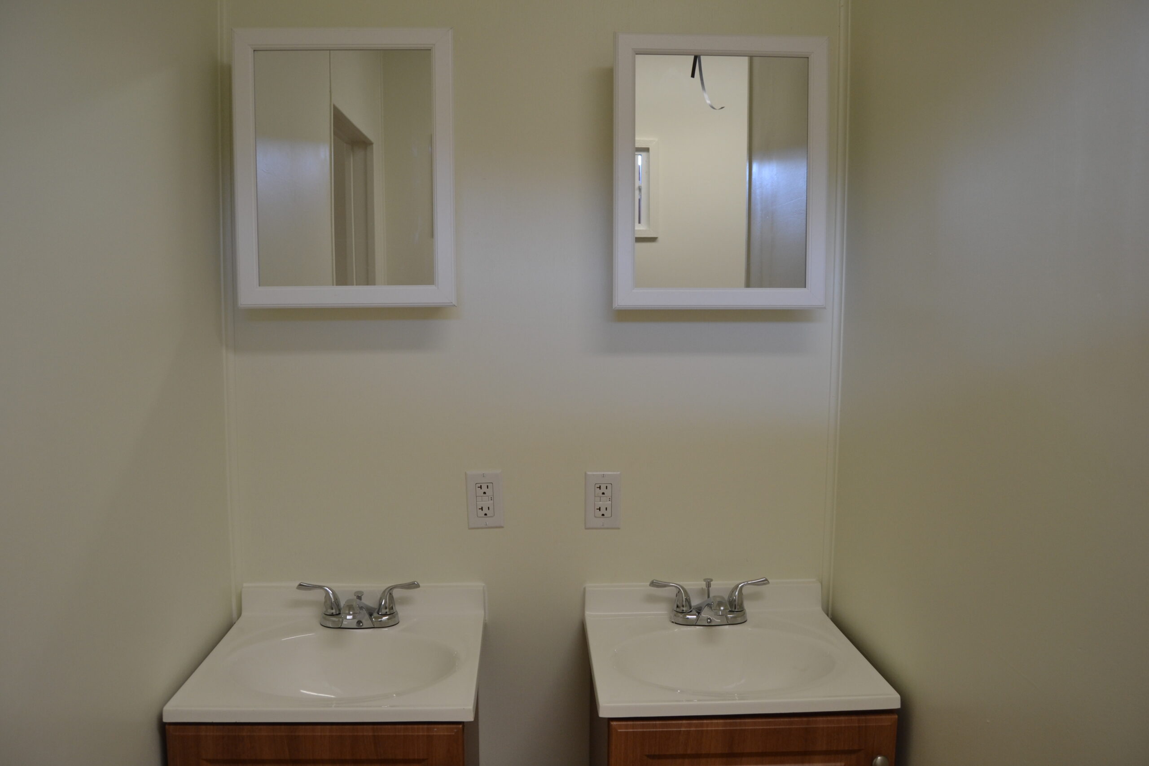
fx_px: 862
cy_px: 383
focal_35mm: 27
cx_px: 574
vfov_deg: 47.9
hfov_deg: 67.4
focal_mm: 18
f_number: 5
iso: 400
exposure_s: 1/100
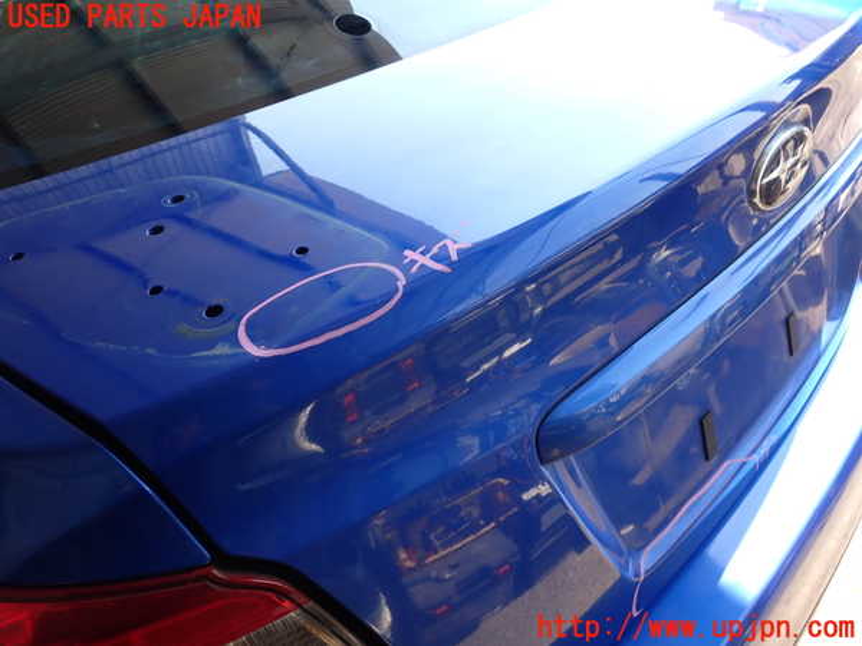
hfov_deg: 60.0
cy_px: 323
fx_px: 747
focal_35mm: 30
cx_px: 431
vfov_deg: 46.8
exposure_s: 1/160
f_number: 3.2
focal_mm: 5.4
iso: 100
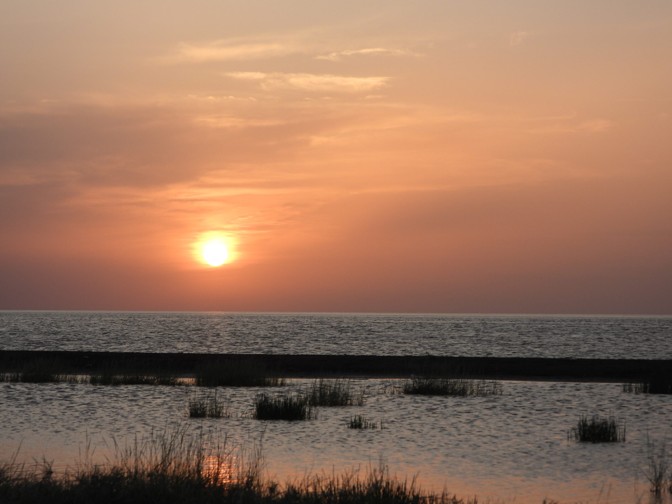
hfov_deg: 15.8
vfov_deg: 11.9
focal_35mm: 125
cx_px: 336
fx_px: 2427
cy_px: 252
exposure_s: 1/400
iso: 100
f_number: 4
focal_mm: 22.5
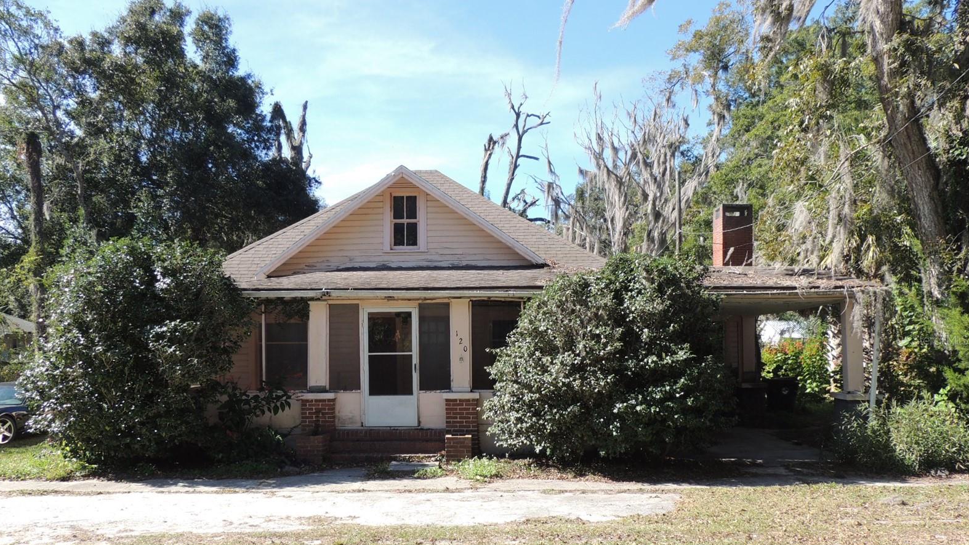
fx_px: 797
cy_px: 340
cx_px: 478
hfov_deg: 62.6
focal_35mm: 31
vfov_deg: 37.6
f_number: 3.1
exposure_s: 1/500
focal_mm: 4.9
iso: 100
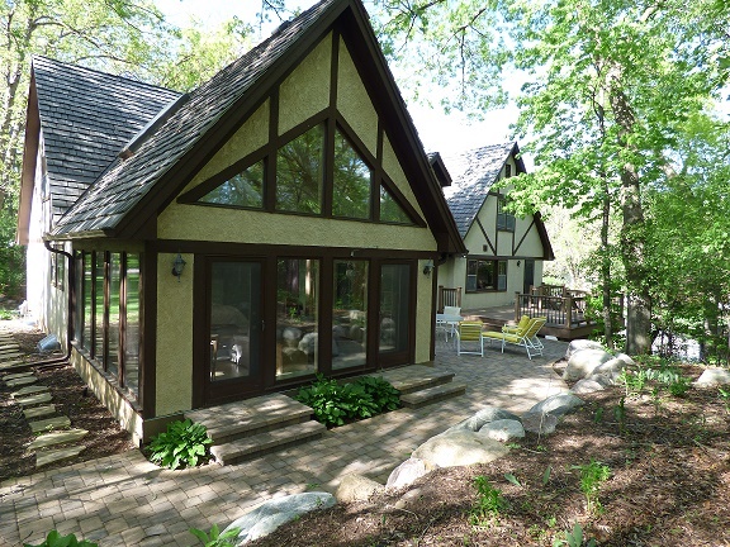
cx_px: 365
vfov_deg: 66.0
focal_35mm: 20
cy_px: 274
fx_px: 422
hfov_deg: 81.7
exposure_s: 1/160
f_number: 2.8
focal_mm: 3.58
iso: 100
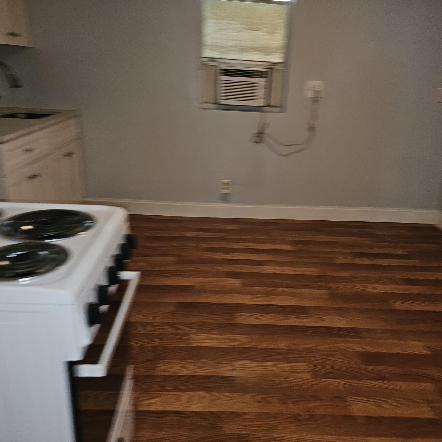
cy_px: 218
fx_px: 404
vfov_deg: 57.3
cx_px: 243
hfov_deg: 57.2
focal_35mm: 28
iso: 100
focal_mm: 6.3
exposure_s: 1/40
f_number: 1.7
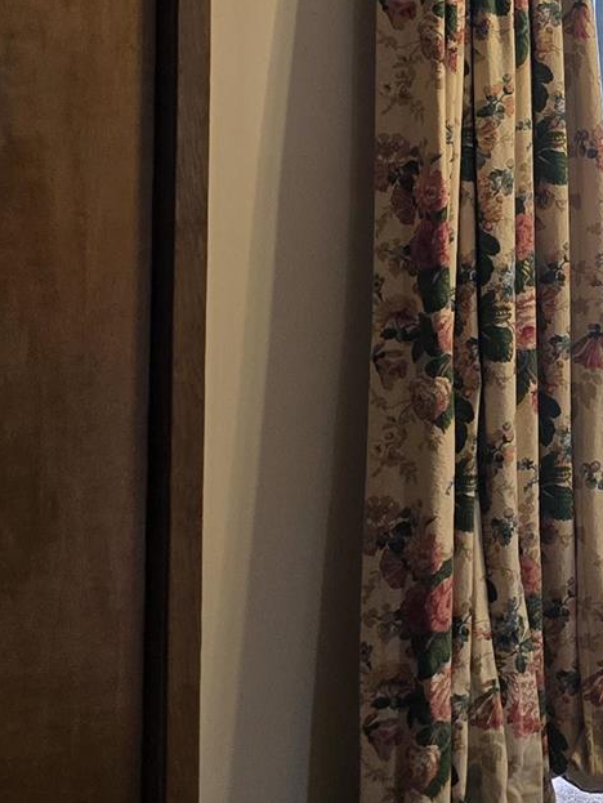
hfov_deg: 15.3
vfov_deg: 22.3
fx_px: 1972
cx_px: 1049
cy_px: 34
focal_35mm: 85
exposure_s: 1/120
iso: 200
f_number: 1.7
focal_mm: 6.3
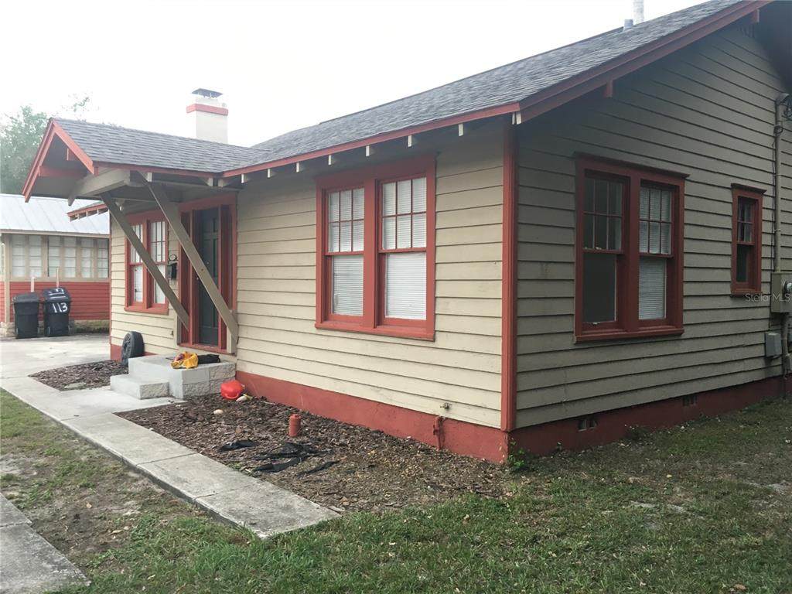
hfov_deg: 61.7
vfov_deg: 48.2
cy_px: 297
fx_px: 664
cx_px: 396
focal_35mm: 29
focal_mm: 4.15
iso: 64
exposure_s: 1/30
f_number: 2.2
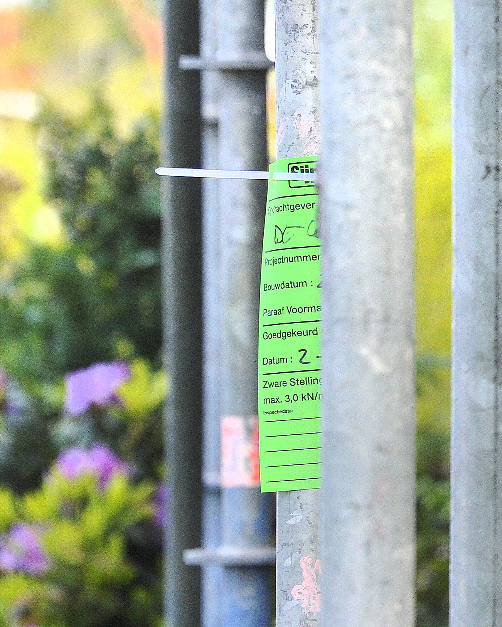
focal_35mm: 417
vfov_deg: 4.6
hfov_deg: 3.7
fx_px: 7743
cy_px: 279
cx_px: 745
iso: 2500
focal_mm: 170
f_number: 8
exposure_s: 1/500
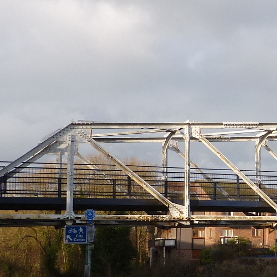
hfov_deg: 20.4
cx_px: 354
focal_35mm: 78
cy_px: 187
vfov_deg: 22.1
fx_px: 706
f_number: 4
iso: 80
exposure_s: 1/250
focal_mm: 4.1
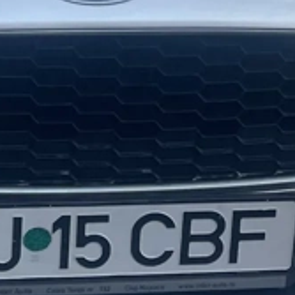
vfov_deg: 11.9
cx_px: -5
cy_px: -189
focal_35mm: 138
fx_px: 1331
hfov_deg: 12.5
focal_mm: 4.2
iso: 40
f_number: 1.6
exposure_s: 1/121
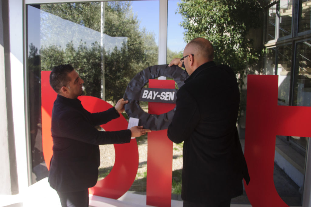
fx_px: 233
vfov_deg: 47.8
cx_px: 156
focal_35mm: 27
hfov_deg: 67.4
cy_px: 104
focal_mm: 18
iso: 800
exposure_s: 1/800
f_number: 4.5
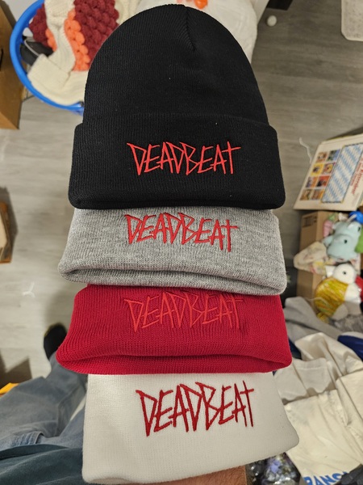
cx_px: 182
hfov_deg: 58.9
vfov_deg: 73.9
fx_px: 322
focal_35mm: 23
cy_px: 242
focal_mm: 6.3
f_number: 1.7
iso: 800
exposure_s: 1/24
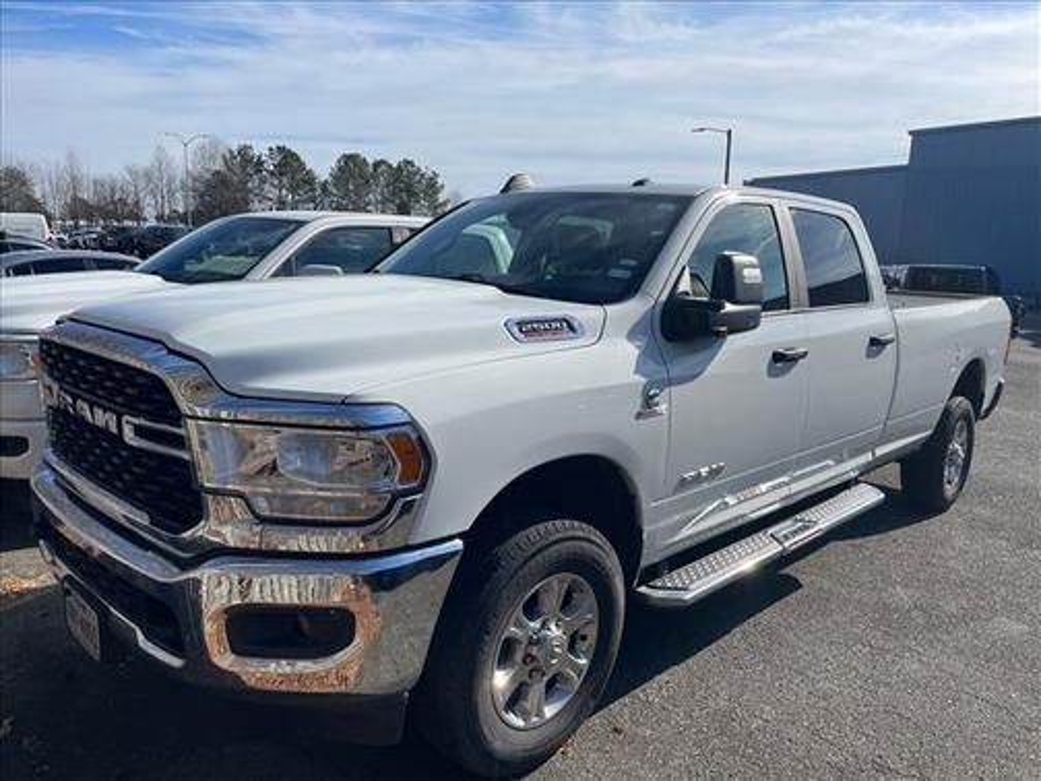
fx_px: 782
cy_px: 390
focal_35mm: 26
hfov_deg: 67.3
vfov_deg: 53.1
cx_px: 520
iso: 32
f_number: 1.6
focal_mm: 4.2
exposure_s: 1/5291
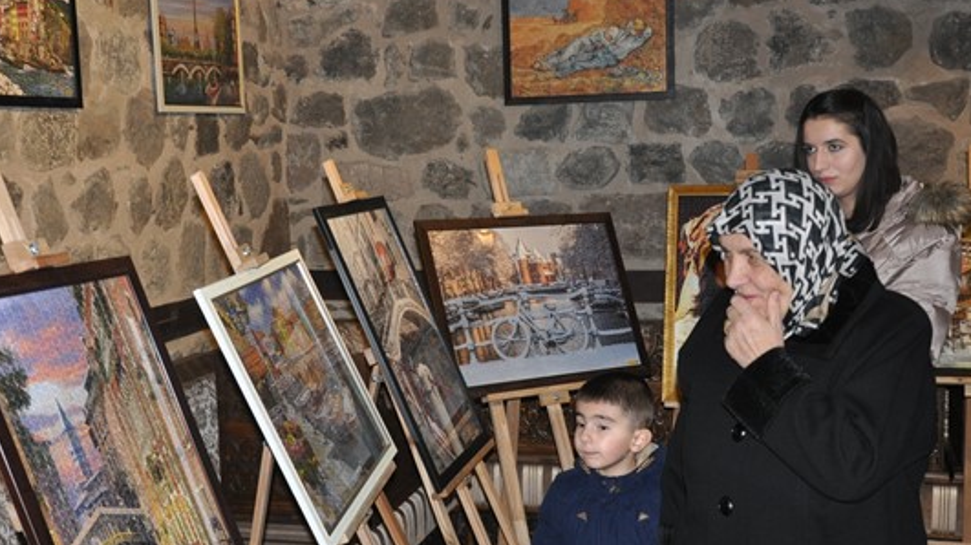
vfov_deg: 23.9
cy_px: 285
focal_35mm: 50
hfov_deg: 41.3
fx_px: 1287
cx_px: 468
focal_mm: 26
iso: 800
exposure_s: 1/60
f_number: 4
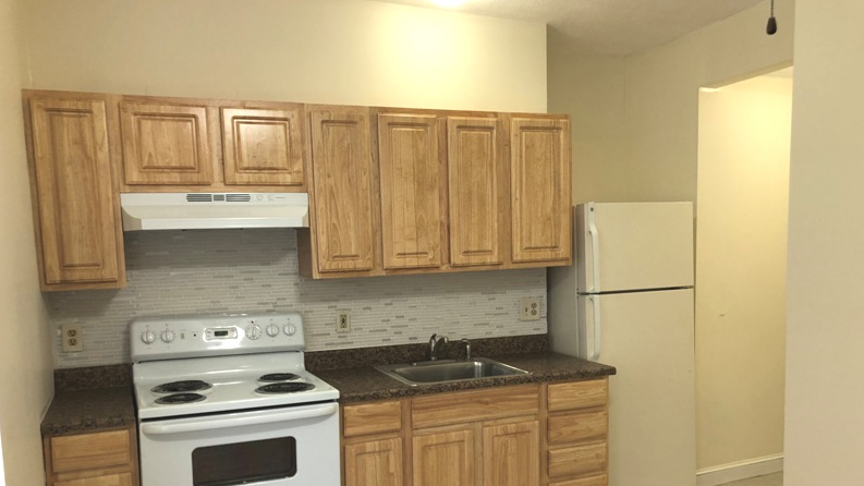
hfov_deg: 62.6
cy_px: 318
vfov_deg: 37.4
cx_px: 428
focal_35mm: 31
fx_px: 710
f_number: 1.8
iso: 40
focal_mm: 3.99
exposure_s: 1/20
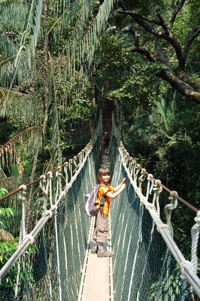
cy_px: 150
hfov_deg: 28.0
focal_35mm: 48
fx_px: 400
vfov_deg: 41.1
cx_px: 100
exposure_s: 1/250
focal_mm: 32
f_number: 8
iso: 400
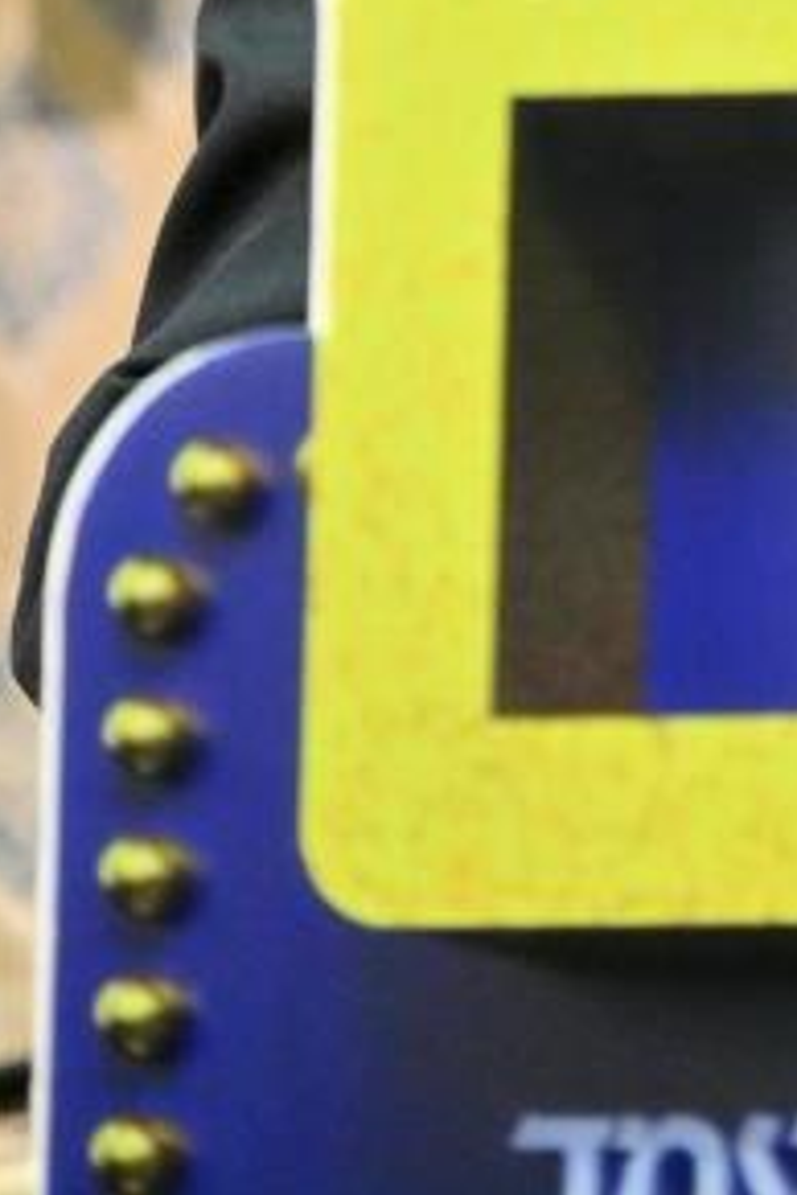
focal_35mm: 387
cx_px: 1370
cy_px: -706
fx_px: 12851
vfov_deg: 5.3
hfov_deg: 3.5
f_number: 4
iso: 2000
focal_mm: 110
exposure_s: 1/250
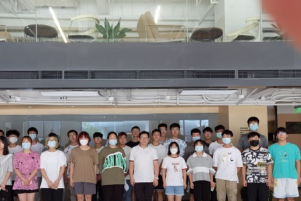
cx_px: 128
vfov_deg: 36.4
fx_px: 301
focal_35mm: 36
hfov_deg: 52.9
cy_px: 137
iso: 125
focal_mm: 6.71
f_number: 1.9
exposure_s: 1/100
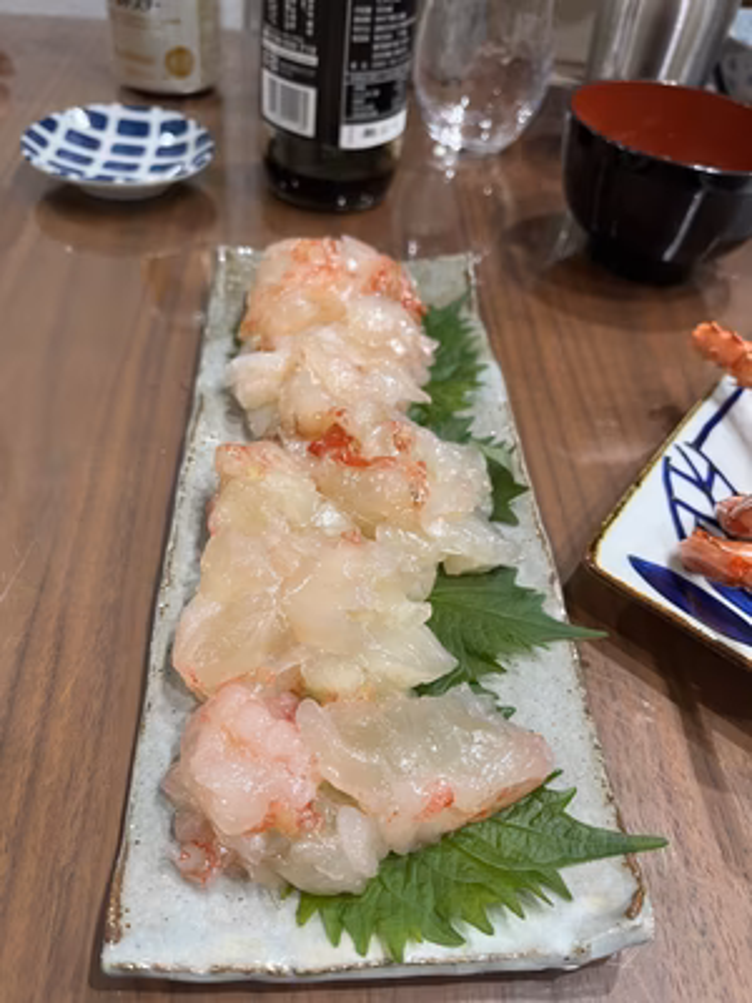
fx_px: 753
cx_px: 376
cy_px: 502
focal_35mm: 26
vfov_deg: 67.3
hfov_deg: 53.1
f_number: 1.6
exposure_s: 1/60
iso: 125
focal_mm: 5.1
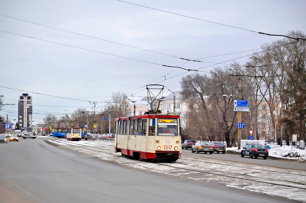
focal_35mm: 60
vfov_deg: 22.6
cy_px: 102
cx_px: 153
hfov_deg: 33.4
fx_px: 509
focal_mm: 40
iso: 200
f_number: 8
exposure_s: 1/60
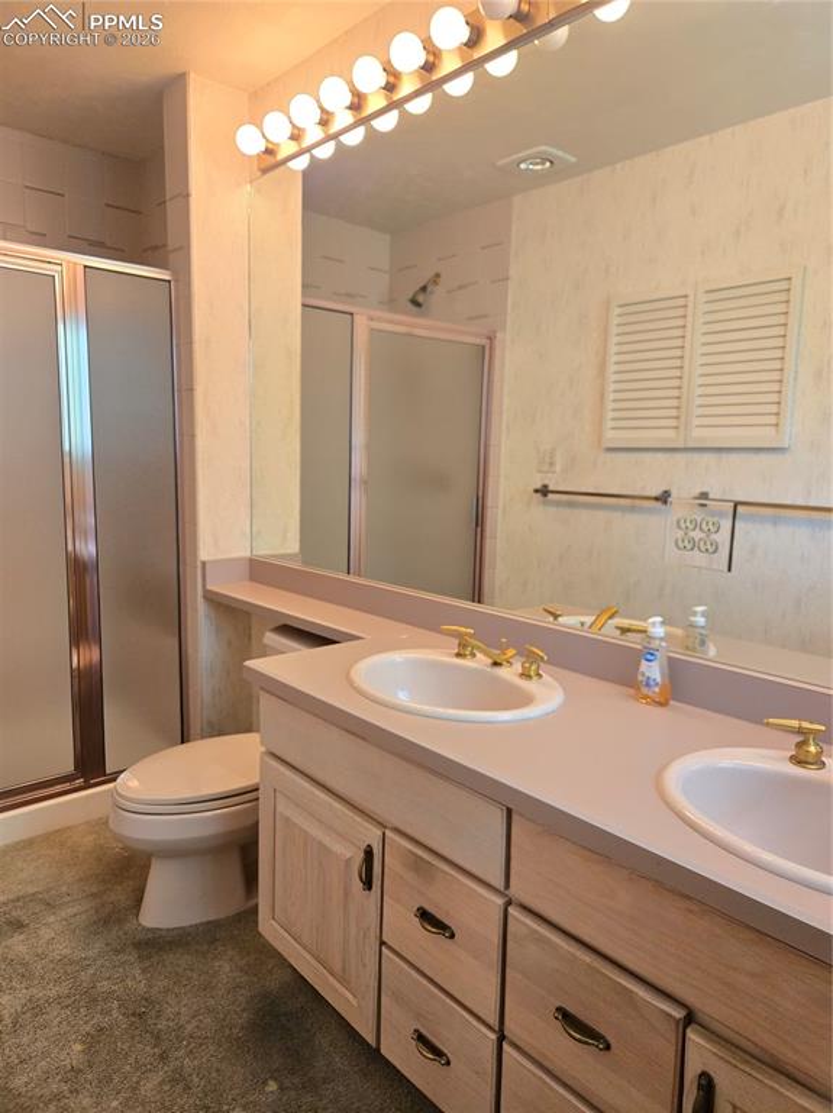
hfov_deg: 58.8
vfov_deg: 74.0
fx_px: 739
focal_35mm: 23
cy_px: 556
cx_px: 416
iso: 500
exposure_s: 1/120
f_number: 1.8
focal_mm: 5.4
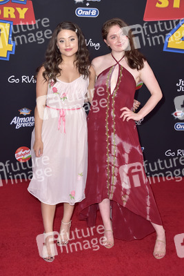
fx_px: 421
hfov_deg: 24.6
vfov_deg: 36.2
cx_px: 92
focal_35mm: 55
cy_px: 138
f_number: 7.1
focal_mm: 55
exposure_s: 1/250
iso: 500
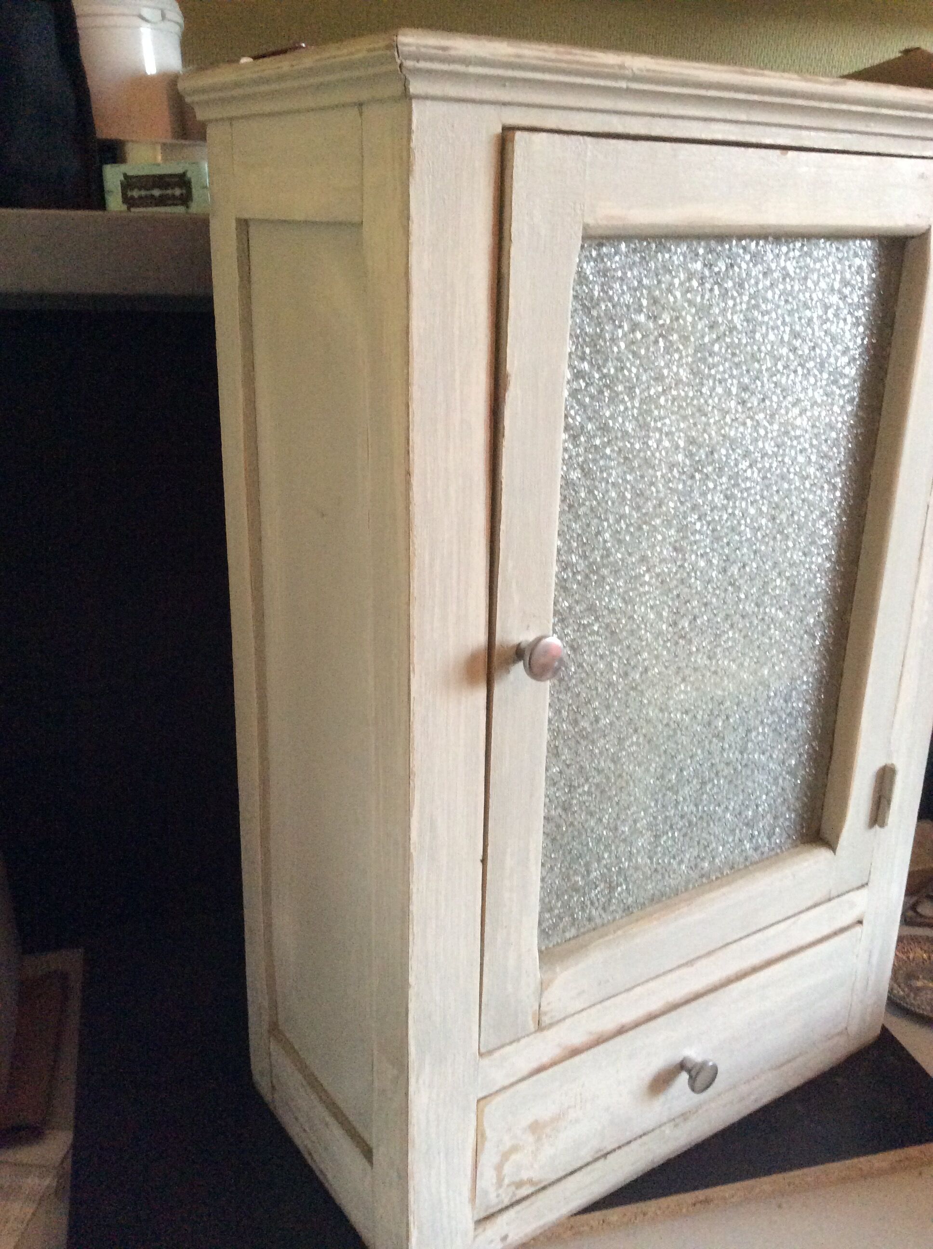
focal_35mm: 32
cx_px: 466
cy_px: 624
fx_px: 1153
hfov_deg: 44.1
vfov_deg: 56.9
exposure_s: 1/25
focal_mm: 3.3
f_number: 2.4
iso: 250
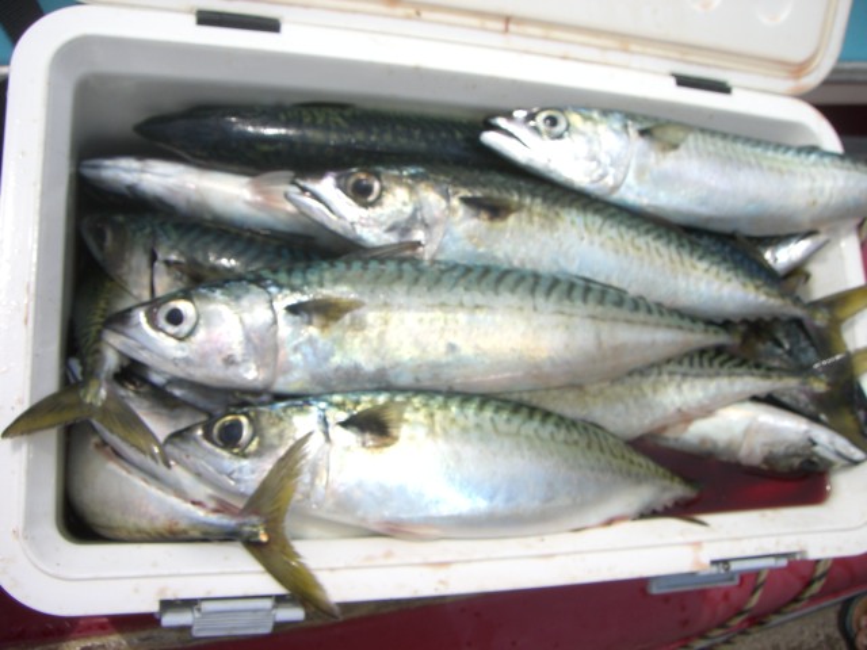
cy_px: 325
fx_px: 952
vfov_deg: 37.7
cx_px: 434
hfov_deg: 49.0
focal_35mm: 38
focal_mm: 6.2
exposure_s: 1/1600
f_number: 4.3
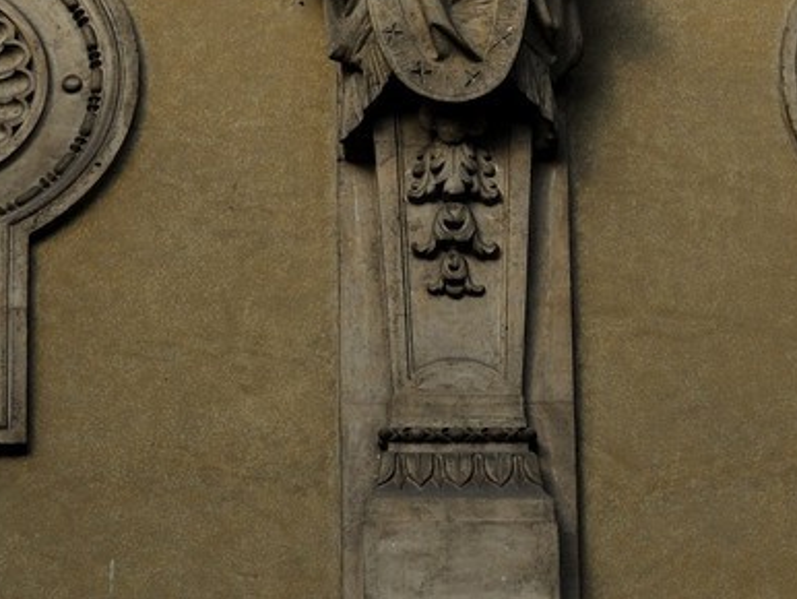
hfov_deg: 4.4
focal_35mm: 446
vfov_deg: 3.3
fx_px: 10275
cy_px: -1051
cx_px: 66
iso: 400
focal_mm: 112
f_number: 9
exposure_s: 1/200
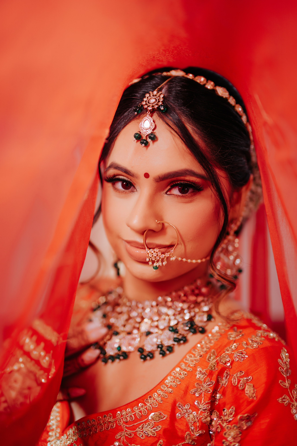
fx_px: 619
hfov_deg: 27.0
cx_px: 148
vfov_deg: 39.6
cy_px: 223
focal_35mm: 50
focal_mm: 50
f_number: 1.2
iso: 125
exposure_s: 1/200
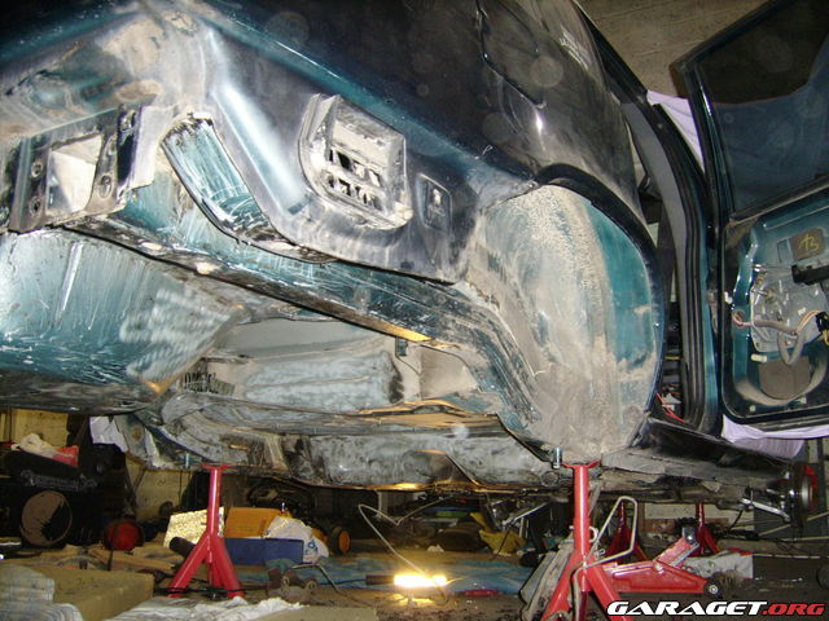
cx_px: 414
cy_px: 310
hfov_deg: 52.6
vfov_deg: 40.7
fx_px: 838
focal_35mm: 35
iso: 218
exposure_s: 1/30
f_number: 2.8
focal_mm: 5.95
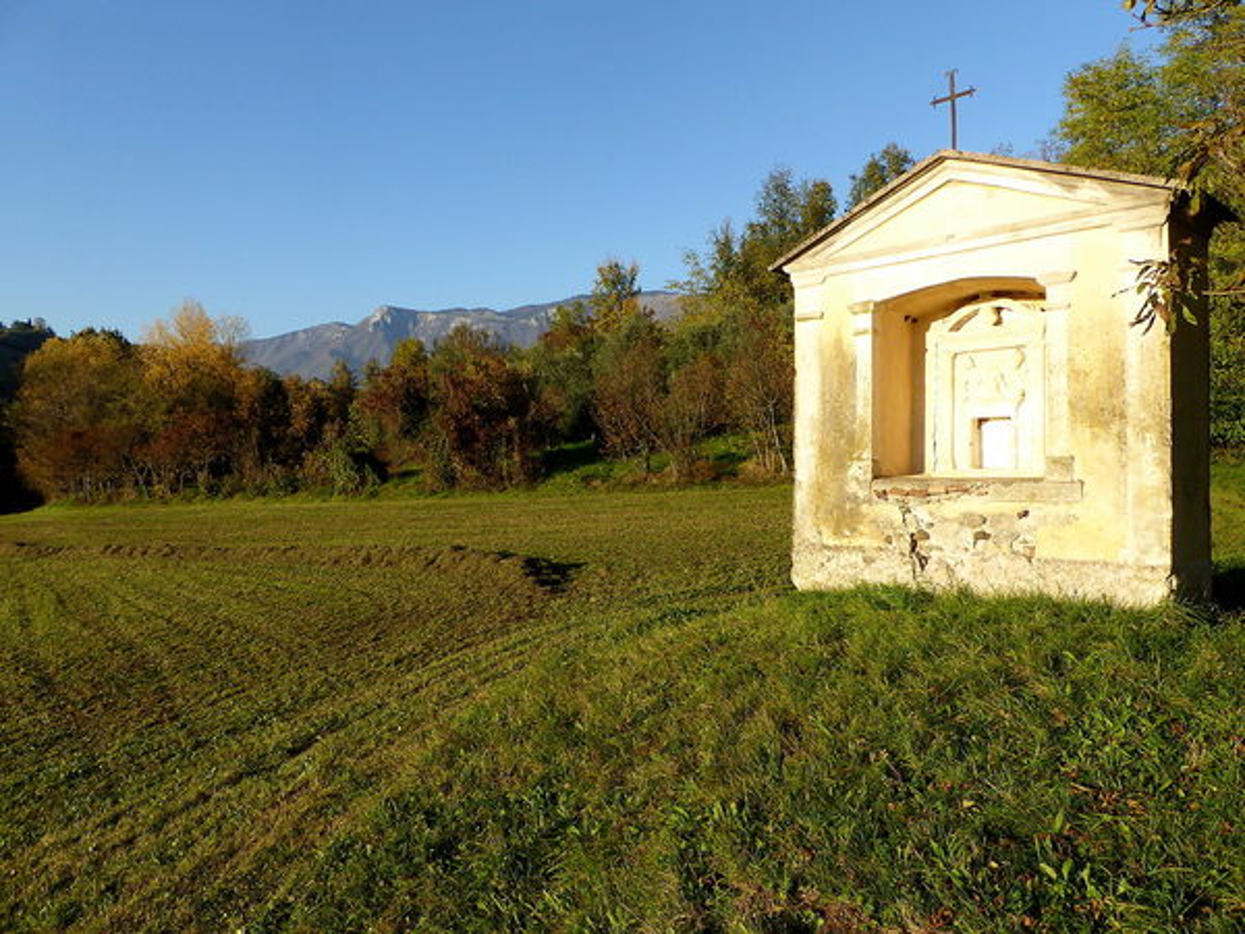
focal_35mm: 25
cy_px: 467
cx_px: 622
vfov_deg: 54.9
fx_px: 899
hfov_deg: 69.4
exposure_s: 1/500
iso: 100
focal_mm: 4.3
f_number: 3.3
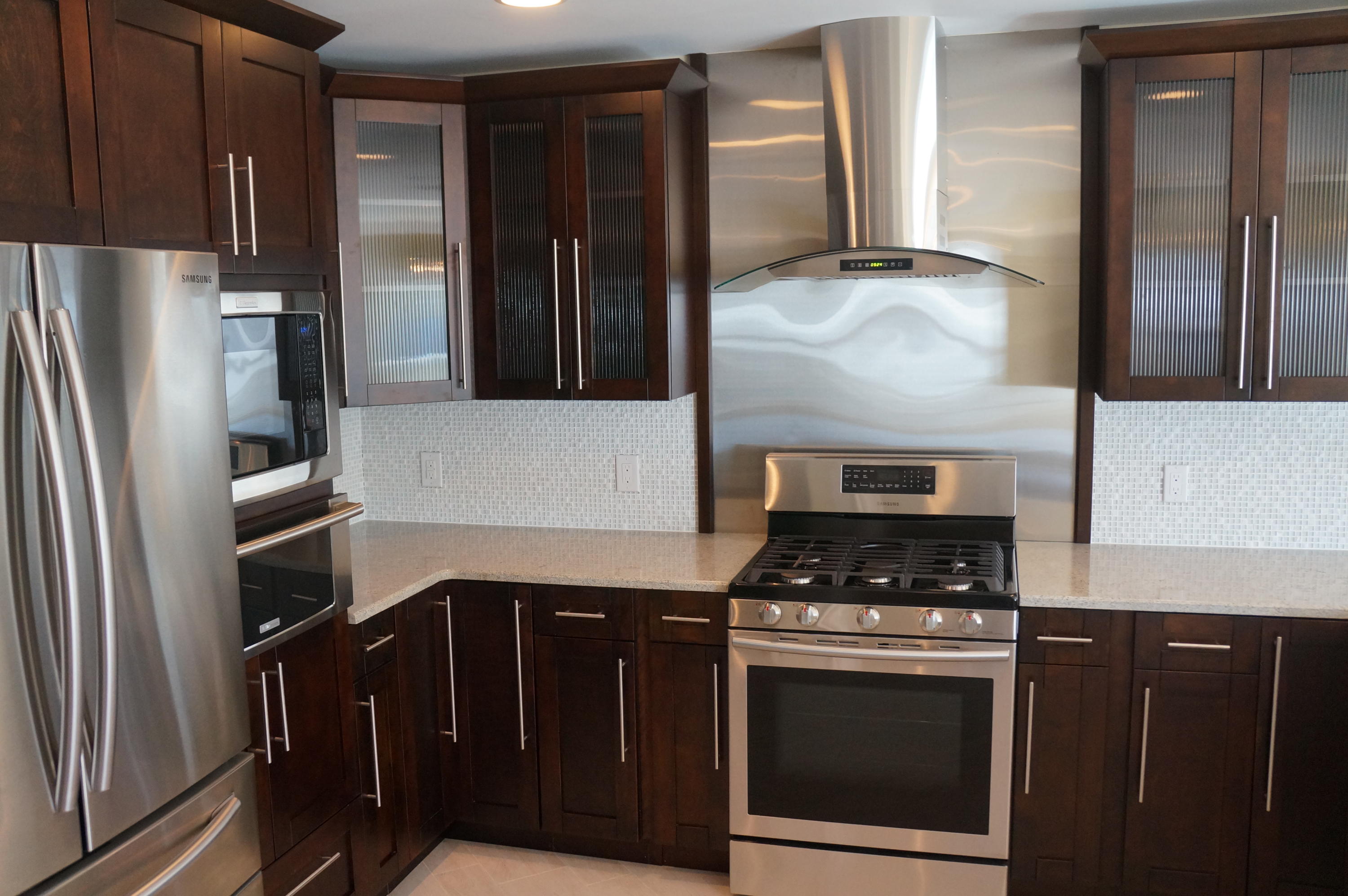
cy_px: 448
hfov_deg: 62.0
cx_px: 674
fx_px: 1122
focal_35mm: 30
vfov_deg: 43.5
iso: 1250
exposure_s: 1/160
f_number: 4
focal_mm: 20
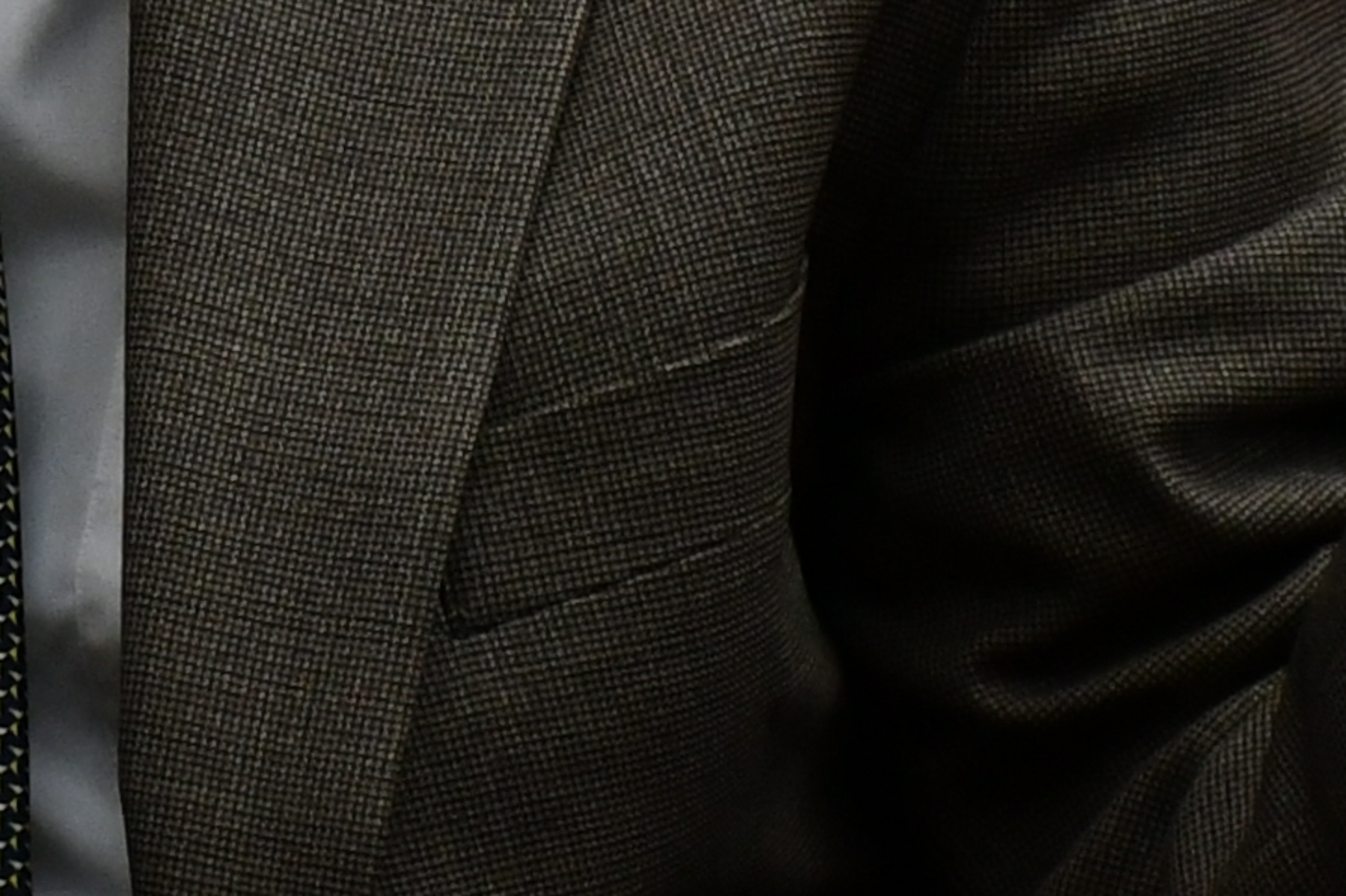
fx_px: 21680
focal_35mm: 580
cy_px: -1256
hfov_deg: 3.5
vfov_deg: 2.4
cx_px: -265
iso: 800
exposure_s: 1/125
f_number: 5
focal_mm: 62
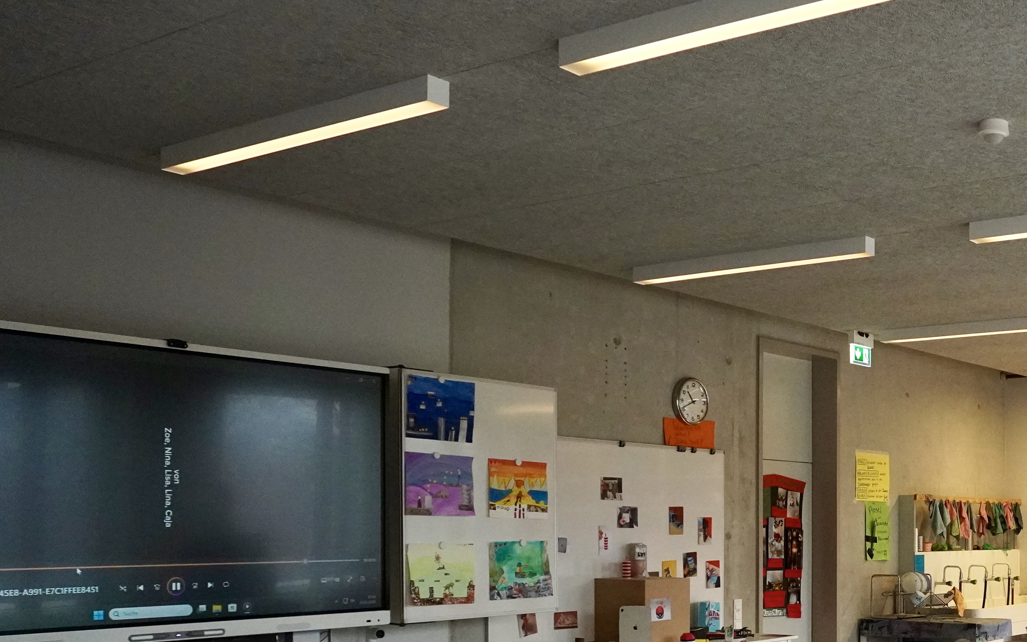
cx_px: 927
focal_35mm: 45
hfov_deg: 40.9
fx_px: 1259
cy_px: 555
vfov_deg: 27.7
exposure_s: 1/640
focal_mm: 16
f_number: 4
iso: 3200
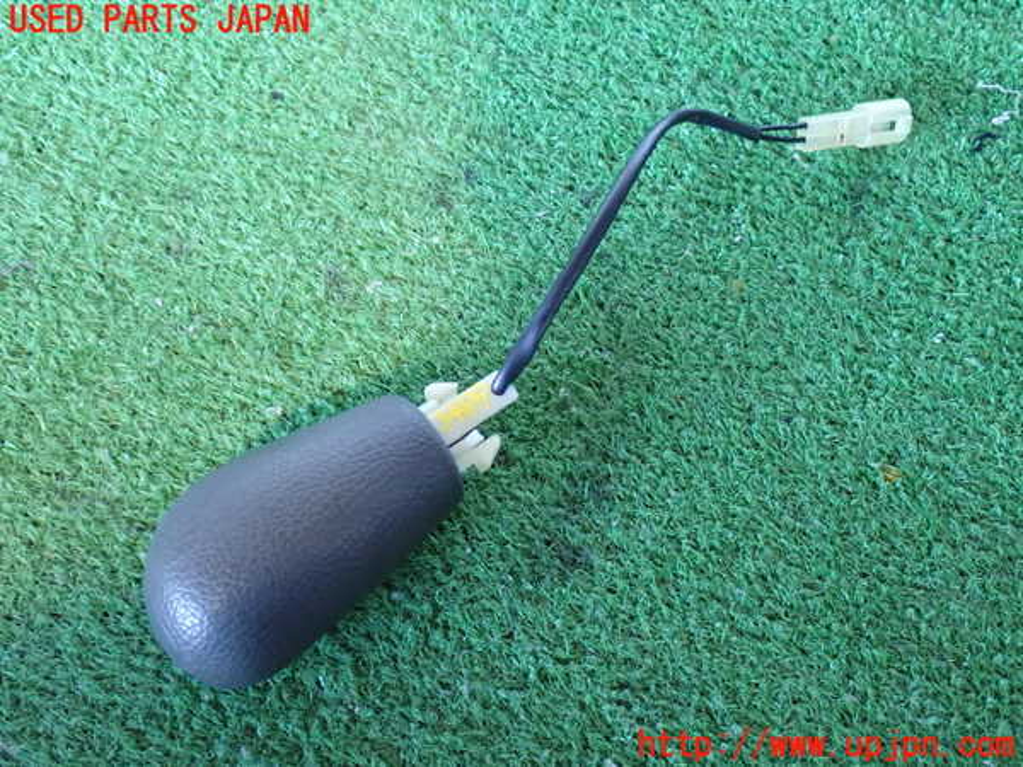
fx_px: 1064
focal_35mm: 36
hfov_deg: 51.4
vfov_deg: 39.7
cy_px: 384
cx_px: 512
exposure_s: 1/40
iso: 640
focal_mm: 6.37
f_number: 2.5
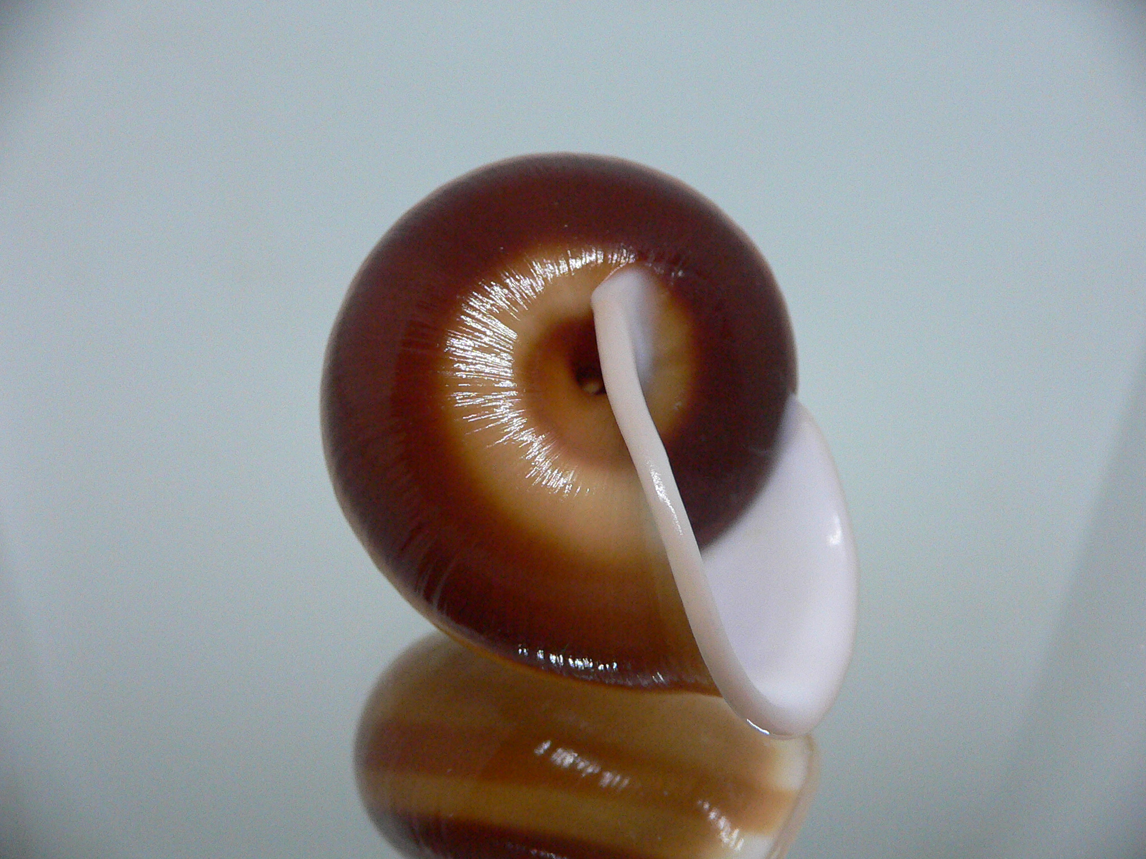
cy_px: 430
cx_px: 573
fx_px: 1159
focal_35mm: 35
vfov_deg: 40.7
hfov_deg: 52.6
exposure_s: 1/50
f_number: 2.8
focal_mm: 4.6
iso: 200
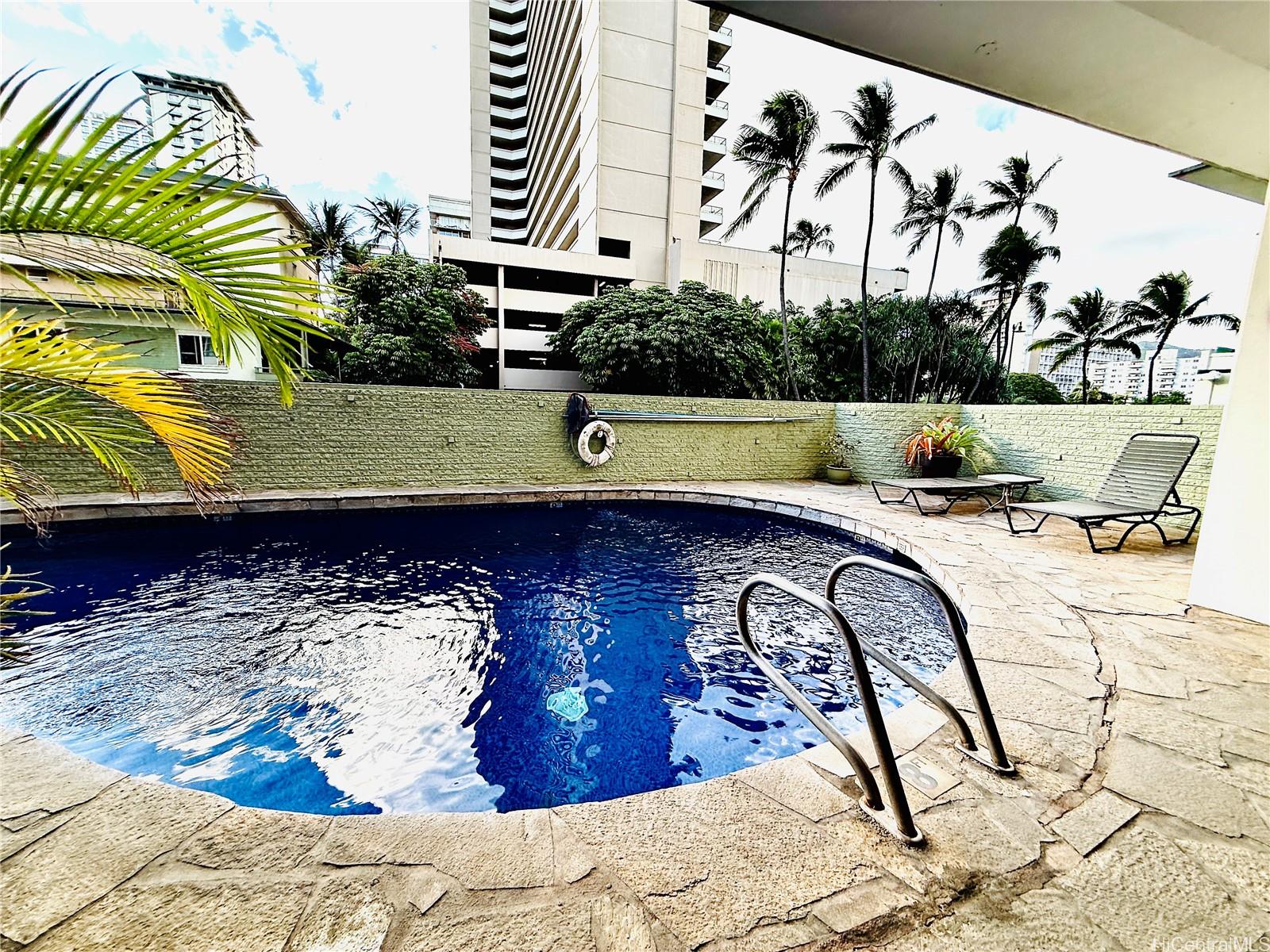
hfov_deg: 102.1
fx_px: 514
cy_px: 476
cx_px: 635
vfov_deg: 85.7
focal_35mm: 14
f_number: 2.2
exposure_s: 1/131
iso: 64
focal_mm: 2.22
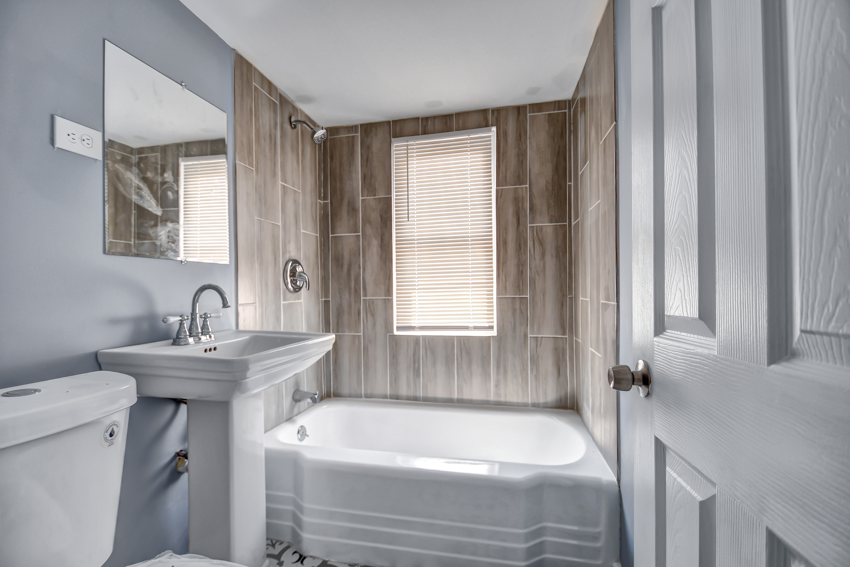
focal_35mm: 15
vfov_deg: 77.3
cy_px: 284
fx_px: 354
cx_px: 425
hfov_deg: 100.4
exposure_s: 1/100
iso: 200
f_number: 3.5
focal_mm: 10
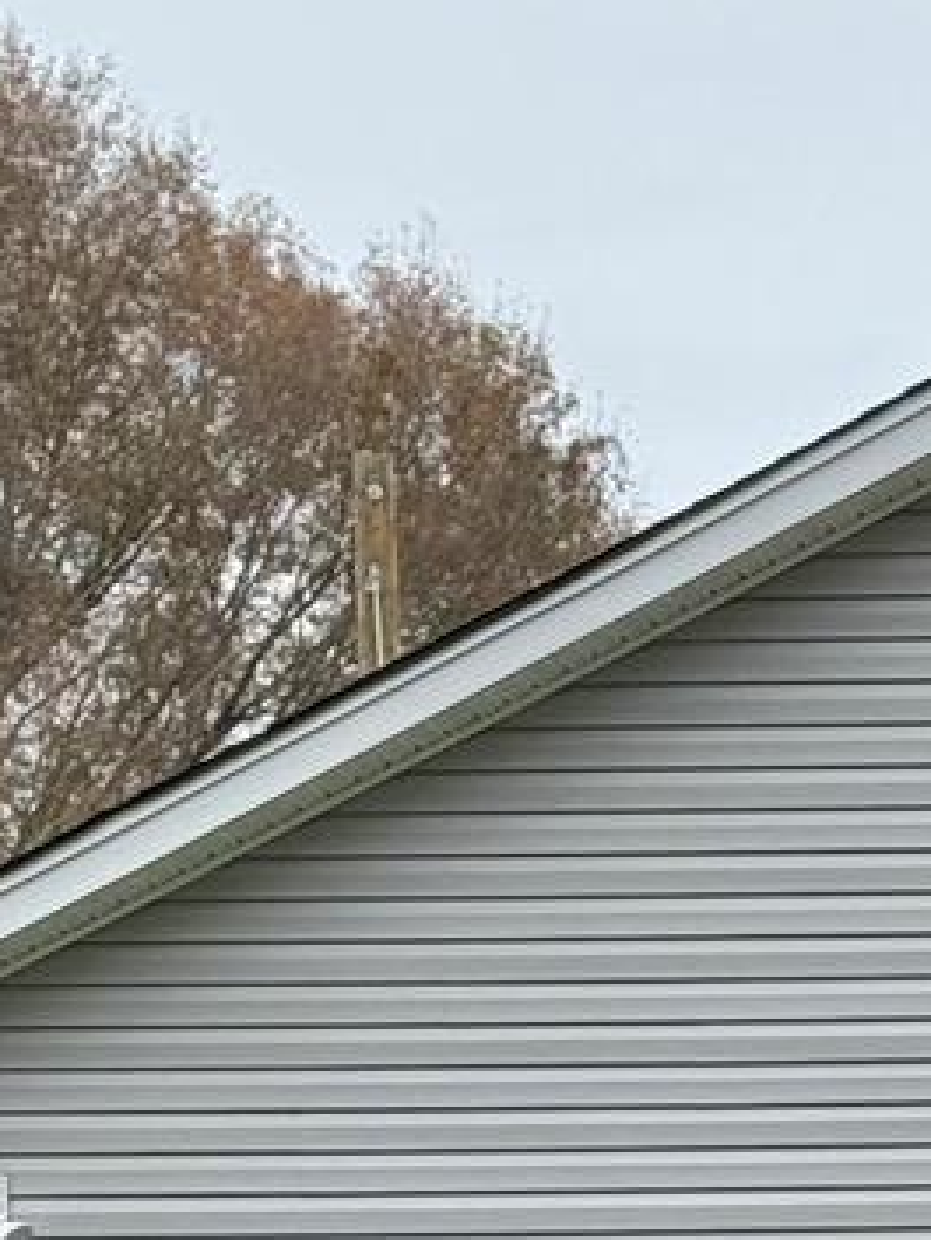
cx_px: 1792
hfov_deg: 6.9
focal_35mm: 209
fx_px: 7490
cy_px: 1879
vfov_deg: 9.2
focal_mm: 6.76
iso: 80
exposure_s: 1/1222
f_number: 1.78
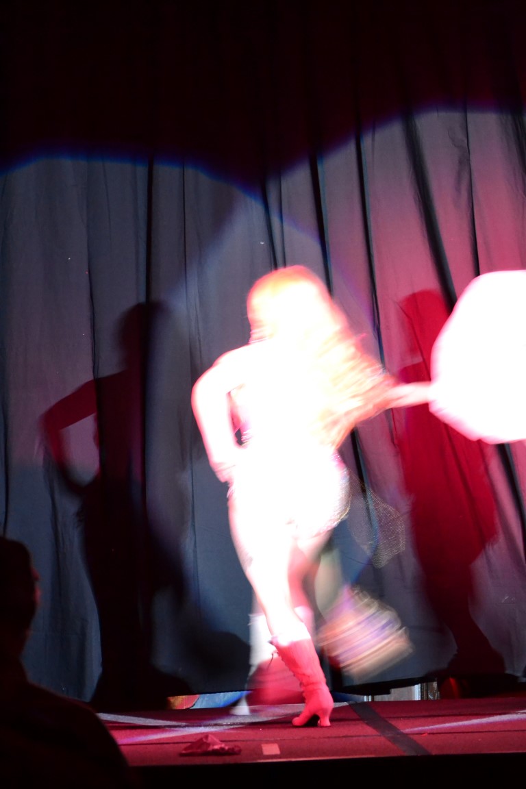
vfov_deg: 15.9
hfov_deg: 10.6
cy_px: 394
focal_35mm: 129
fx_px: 2827
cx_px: 263
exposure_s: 1/13
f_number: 4.2
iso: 3200
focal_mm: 86
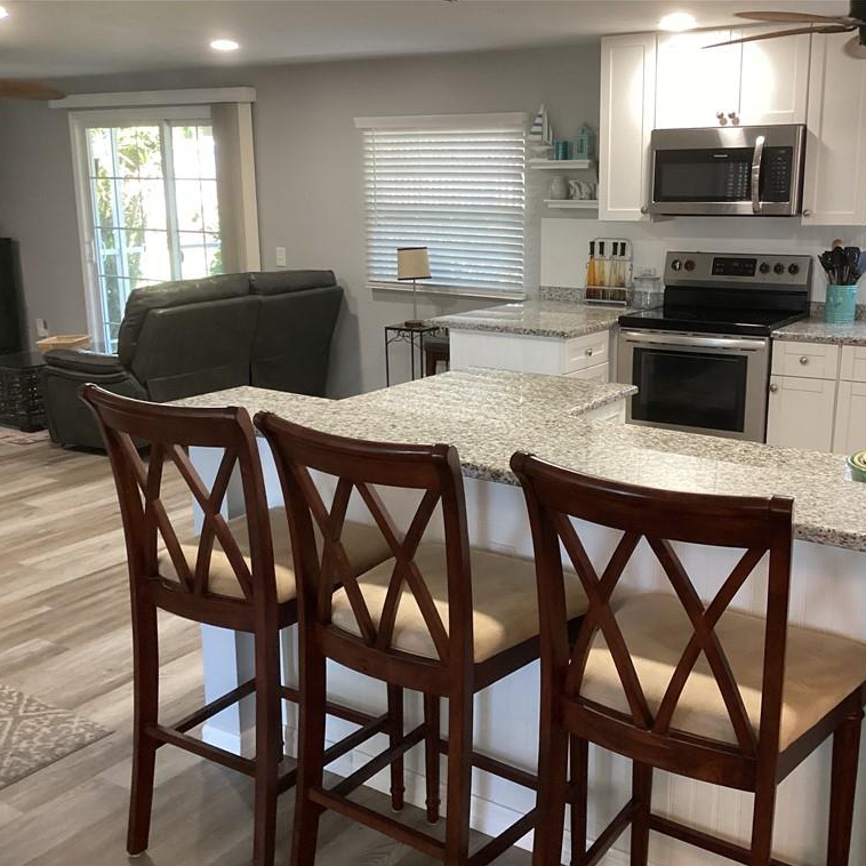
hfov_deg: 44.8
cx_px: 496
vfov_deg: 44.9
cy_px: 438
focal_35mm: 37
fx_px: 1047
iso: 250
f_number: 2.4
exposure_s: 1/60
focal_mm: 3.3
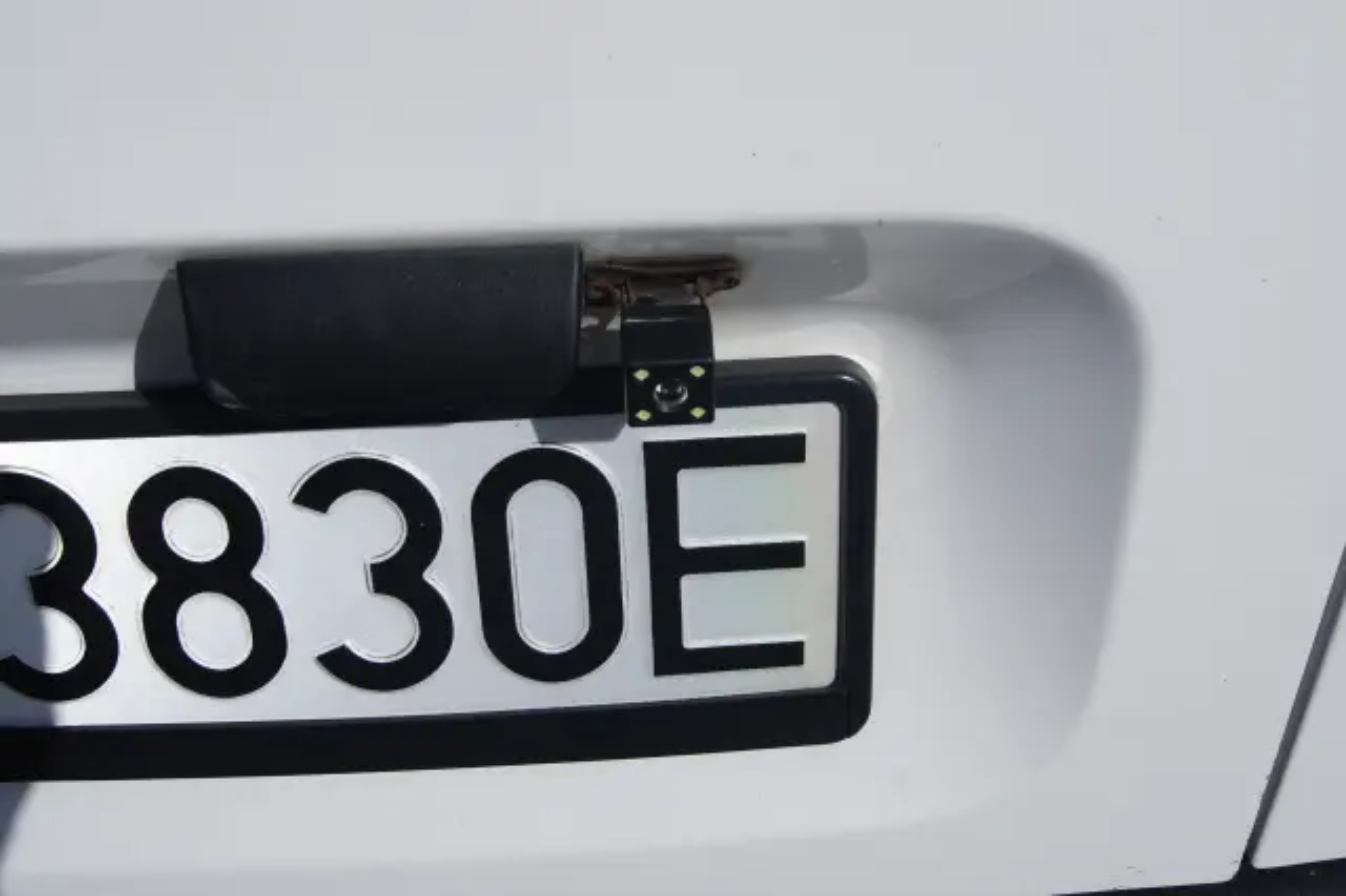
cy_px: 448
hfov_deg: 46.4
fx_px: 1569
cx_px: 673
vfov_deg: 31.9
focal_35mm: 42
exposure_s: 1/320
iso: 100
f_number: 13
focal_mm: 28
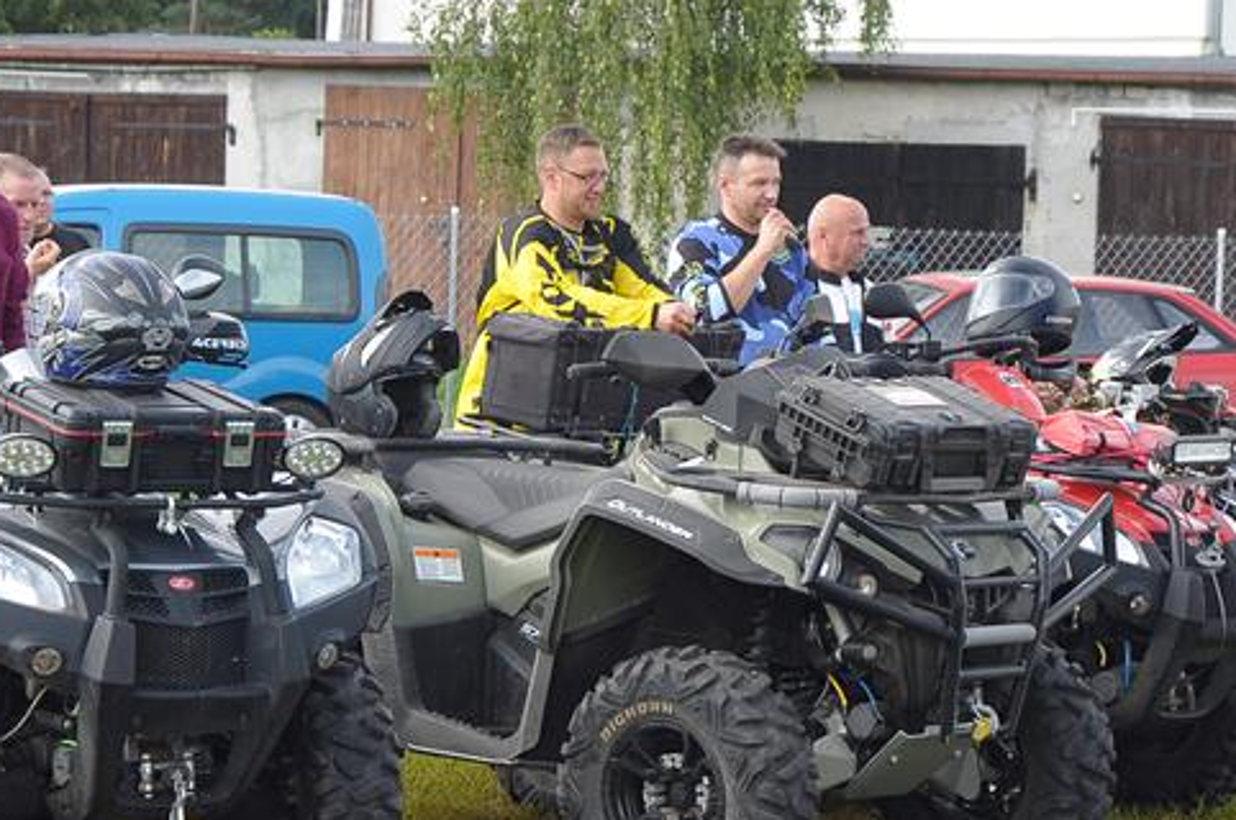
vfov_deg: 10.8
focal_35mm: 127
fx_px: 4354
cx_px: 685
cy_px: 491
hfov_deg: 16.2
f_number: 7.1
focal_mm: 48
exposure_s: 1/320
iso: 400
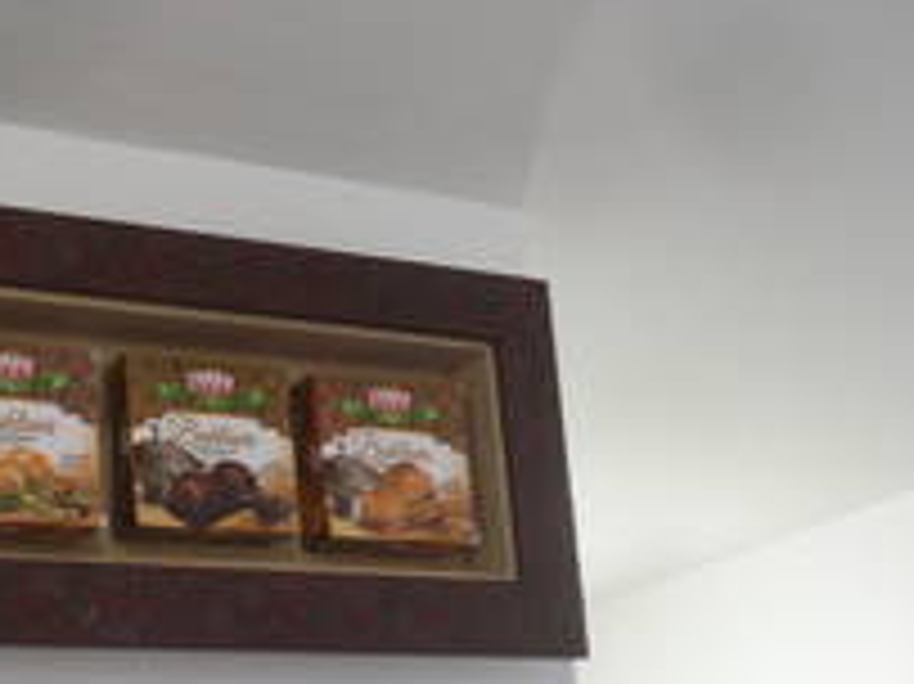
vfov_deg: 23.4
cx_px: 180
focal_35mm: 62
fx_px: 1636
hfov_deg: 30.4
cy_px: 522
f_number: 2.8
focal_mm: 5.8
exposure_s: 1/15
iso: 200
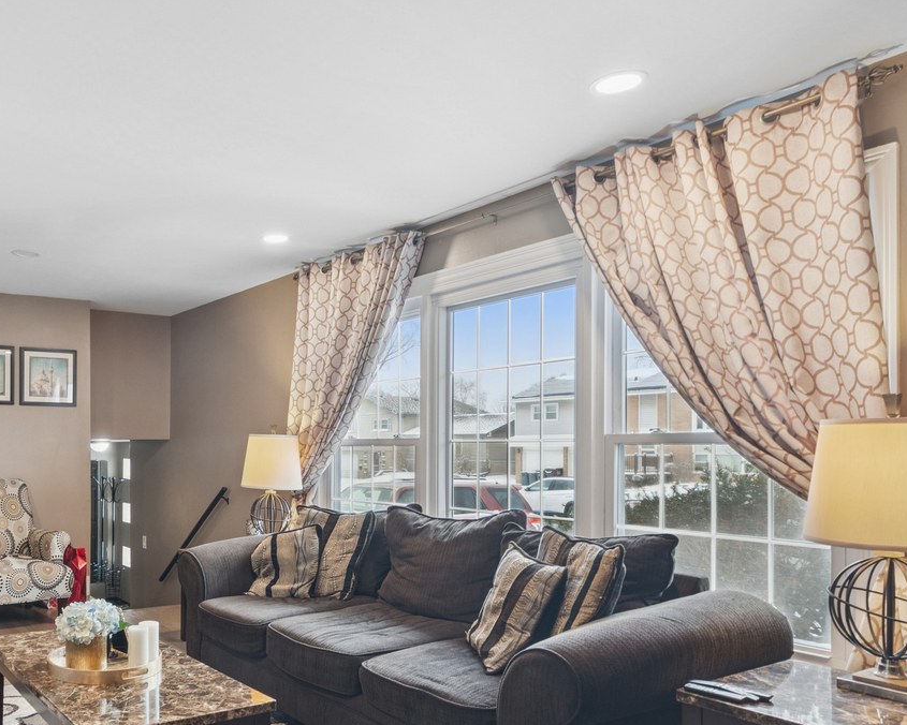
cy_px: 447
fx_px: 725
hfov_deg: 60.0
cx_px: 208
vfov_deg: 52.7
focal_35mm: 27
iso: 250
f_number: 8
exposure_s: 1/25
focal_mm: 10
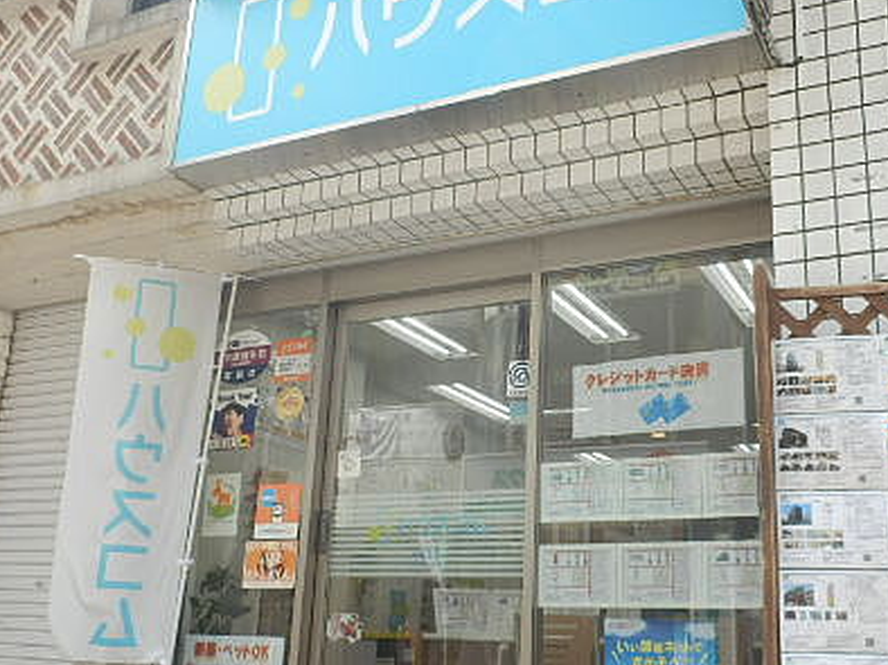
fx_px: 1000
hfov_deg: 47.7
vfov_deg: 36.8
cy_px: 363
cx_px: 521
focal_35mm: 39
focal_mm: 4.2
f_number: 3
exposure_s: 1/200
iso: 80
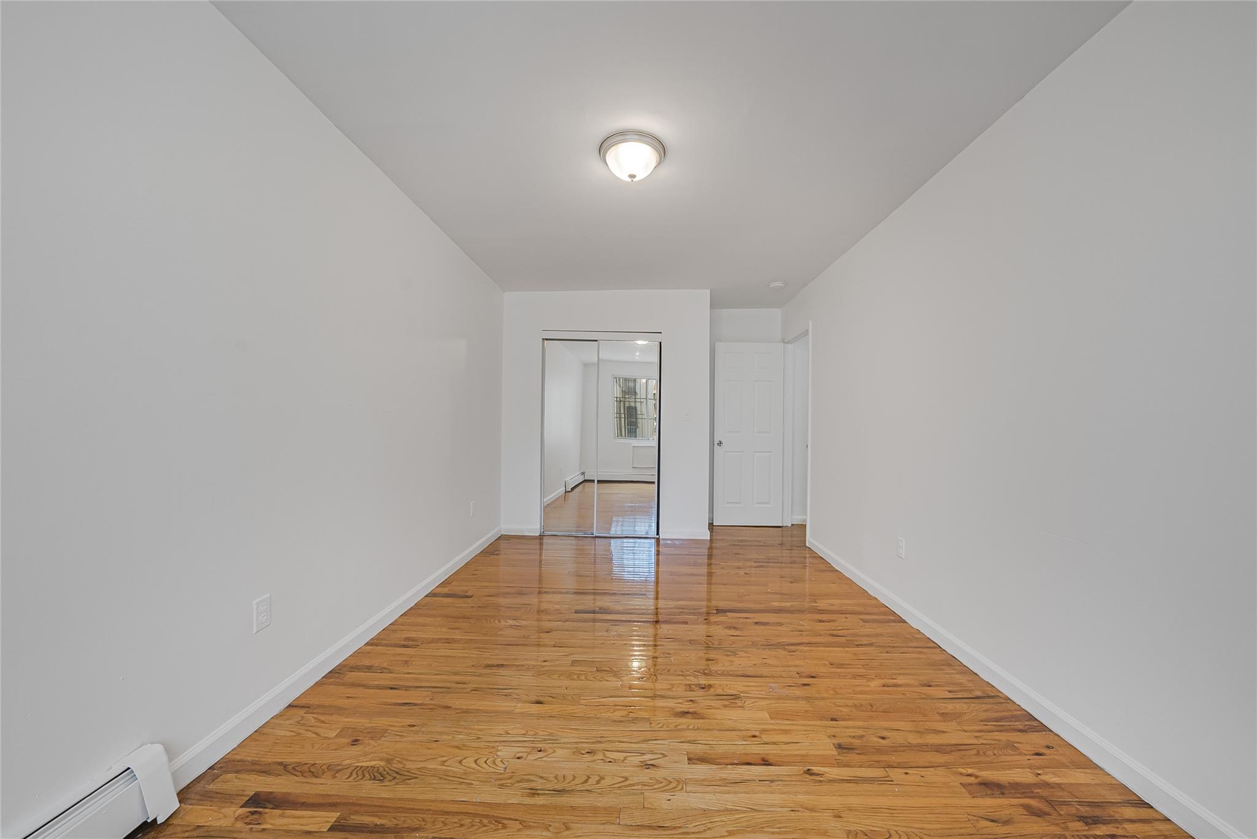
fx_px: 419
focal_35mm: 12
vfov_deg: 90.1
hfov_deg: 112.6
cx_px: 628
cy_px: 420
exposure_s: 1/20
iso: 800
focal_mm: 12
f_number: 10
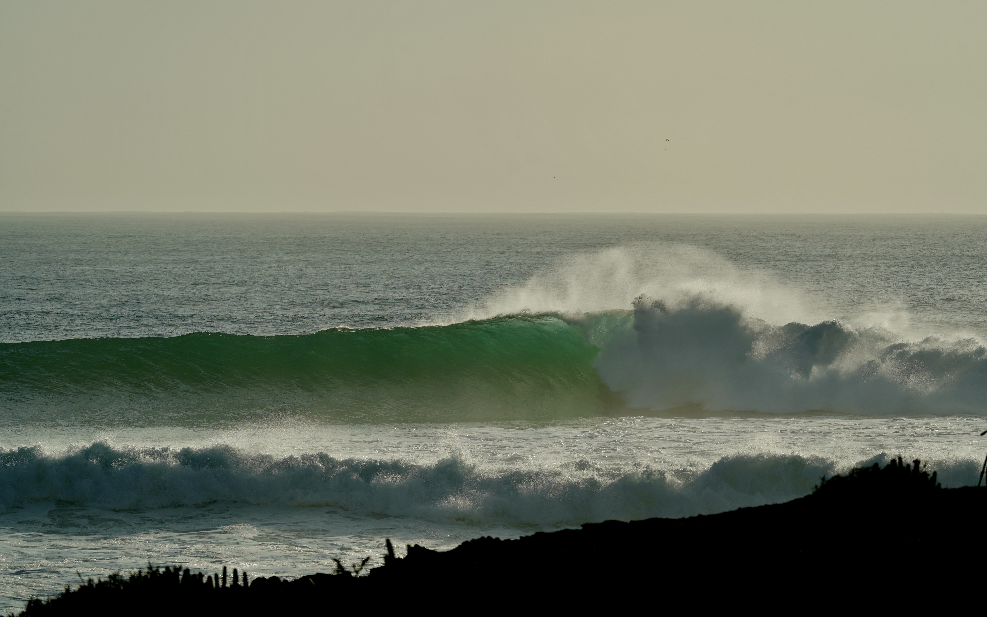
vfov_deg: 5.7
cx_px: 493
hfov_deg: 9.0
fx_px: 6241
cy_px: 293
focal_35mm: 232
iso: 100
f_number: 5.6
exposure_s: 1/1600
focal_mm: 227
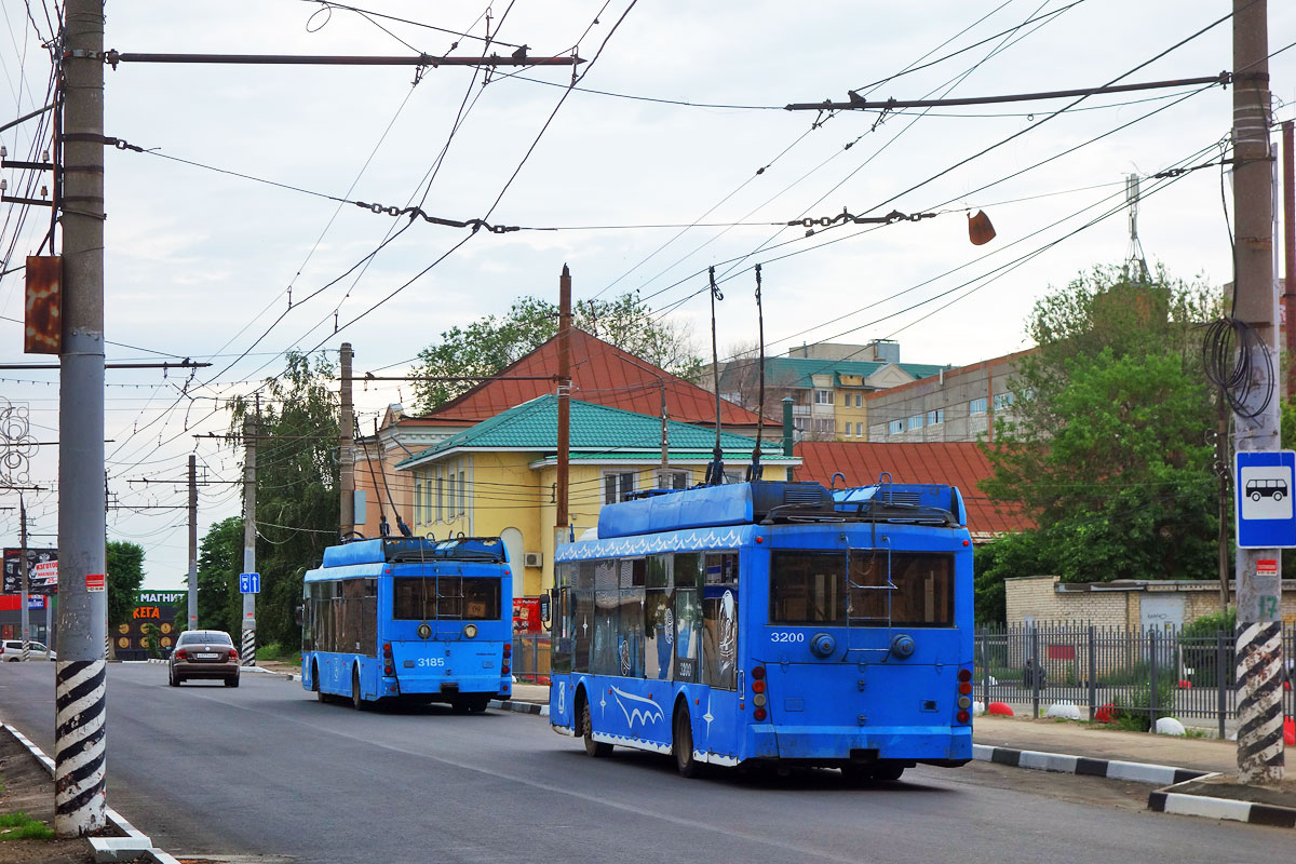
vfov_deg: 14.9
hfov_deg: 22.1
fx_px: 3312
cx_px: 648
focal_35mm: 92
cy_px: 432
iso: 125
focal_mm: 34.25
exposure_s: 1/500
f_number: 5
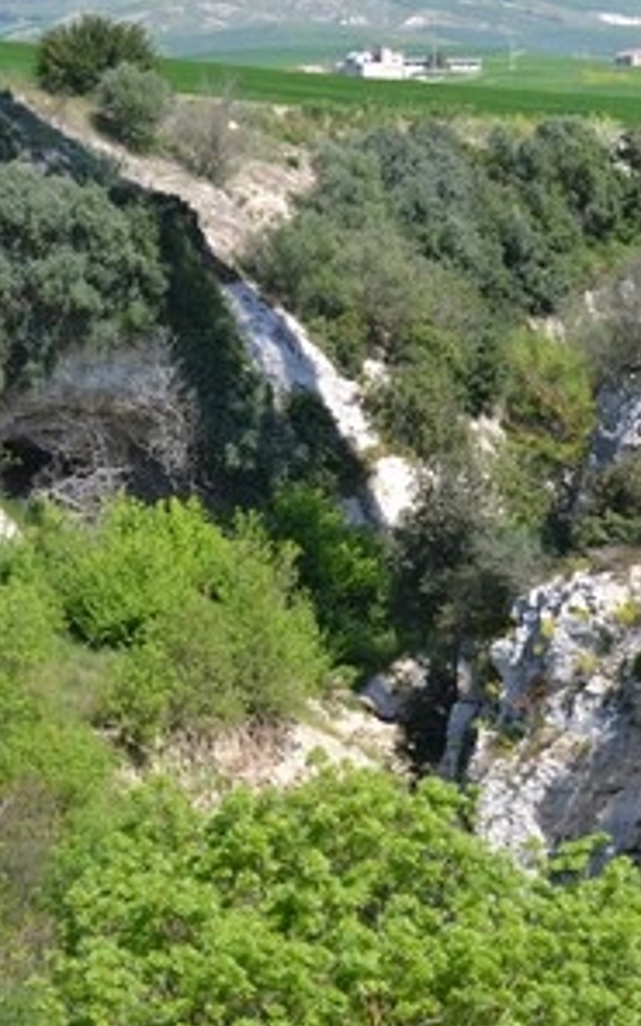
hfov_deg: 10.2
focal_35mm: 128
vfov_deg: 16.3
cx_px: 558
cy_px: 510
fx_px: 3571
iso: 100
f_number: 7.1
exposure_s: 1/200
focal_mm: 55
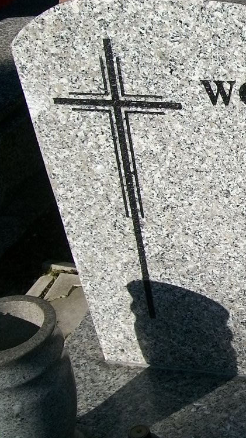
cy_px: 160
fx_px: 777
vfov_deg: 31.3
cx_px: 351
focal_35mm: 67
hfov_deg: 16.6
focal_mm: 6
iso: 80
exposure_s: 1/640
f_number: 4.8
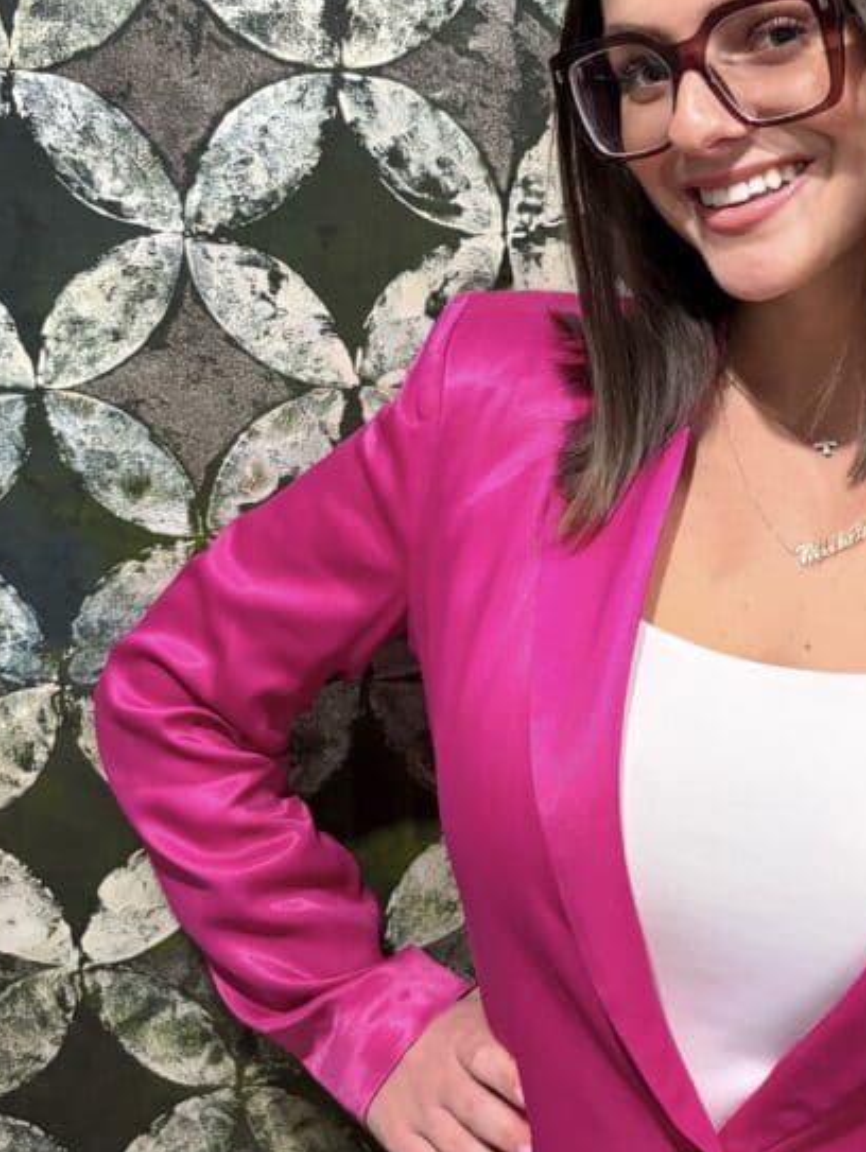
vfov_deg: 38.3
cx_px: 728
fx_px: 1633
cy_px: 356
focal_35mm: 49
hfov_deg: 28.9
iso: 320
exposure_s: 1/60
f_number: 1.6
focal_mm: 5.96
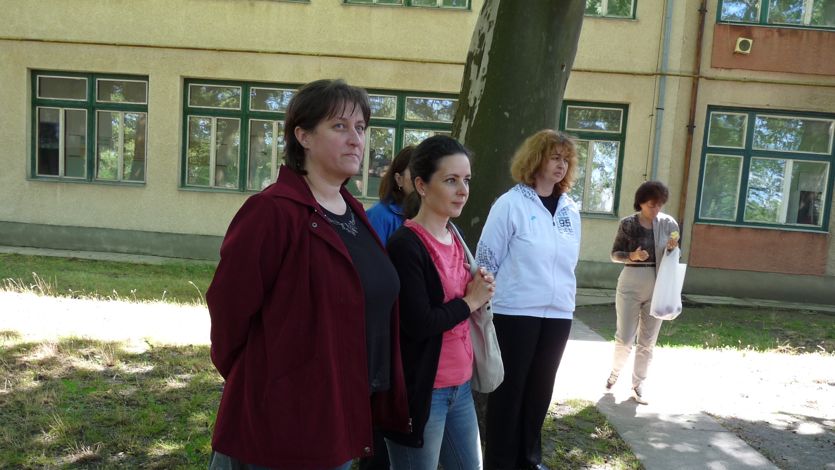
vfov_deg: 36.3
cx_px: 419
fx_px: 708
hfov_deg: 61.0
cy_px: 313
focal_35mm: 32
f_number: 2.8
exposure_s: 1/60
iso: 100
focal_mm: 4.8
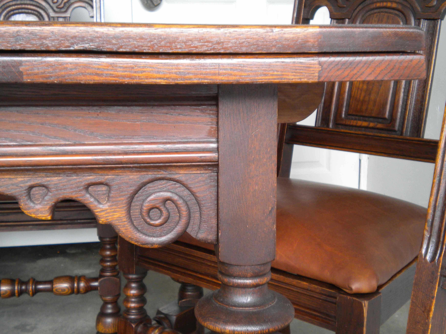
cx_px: 223
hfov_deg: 36.8
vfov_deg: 28.0
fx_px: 670
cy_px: 167
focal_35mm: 52
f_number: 3.9
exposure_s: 1/59.2
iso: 163
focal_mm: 9.3
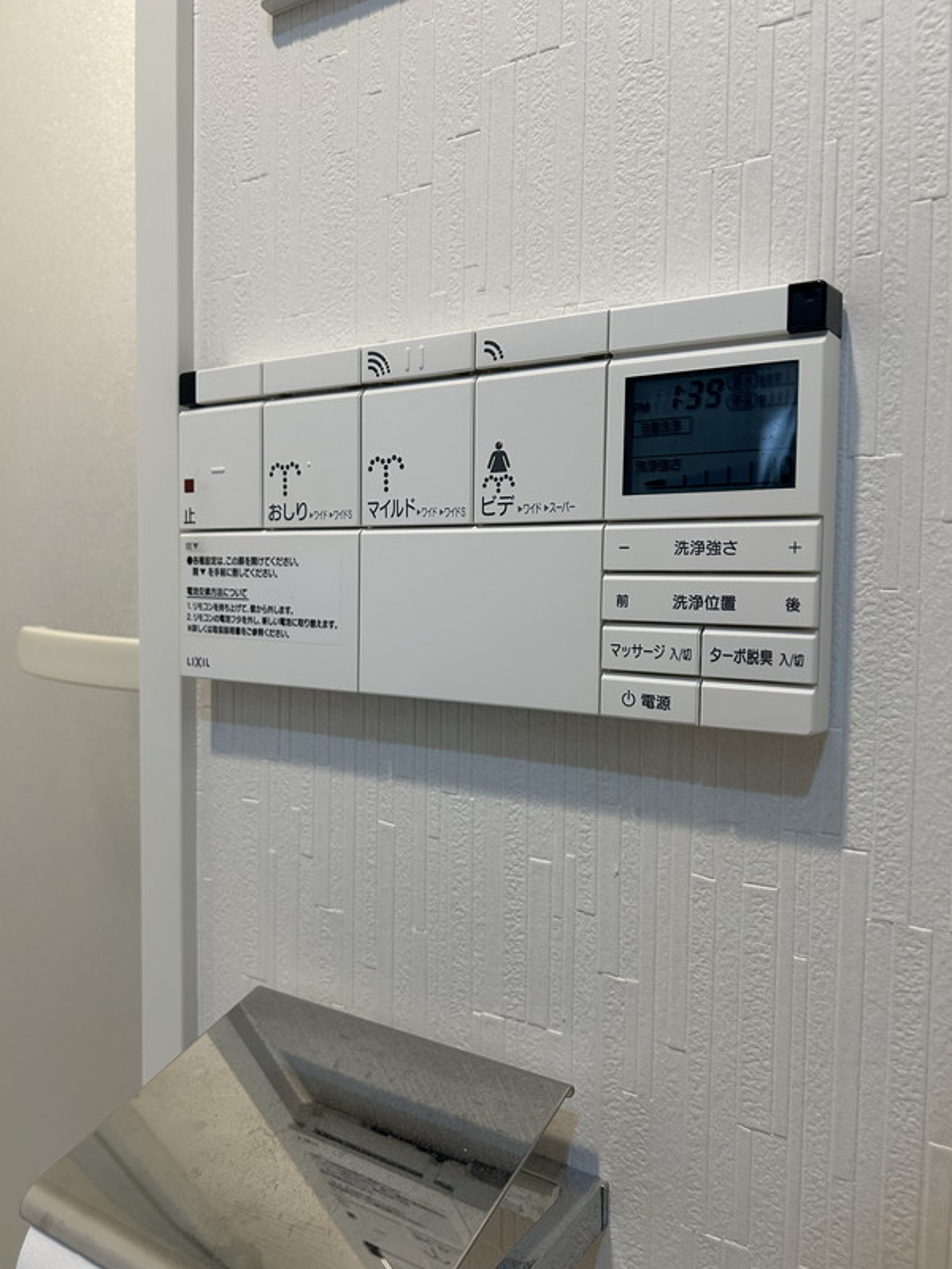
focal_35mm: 26
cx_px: 476
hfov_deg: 53.1
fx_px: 953
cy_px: 634
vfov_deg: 67.3
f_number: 1.5
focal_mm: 5.7
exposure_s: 1/100
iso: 125
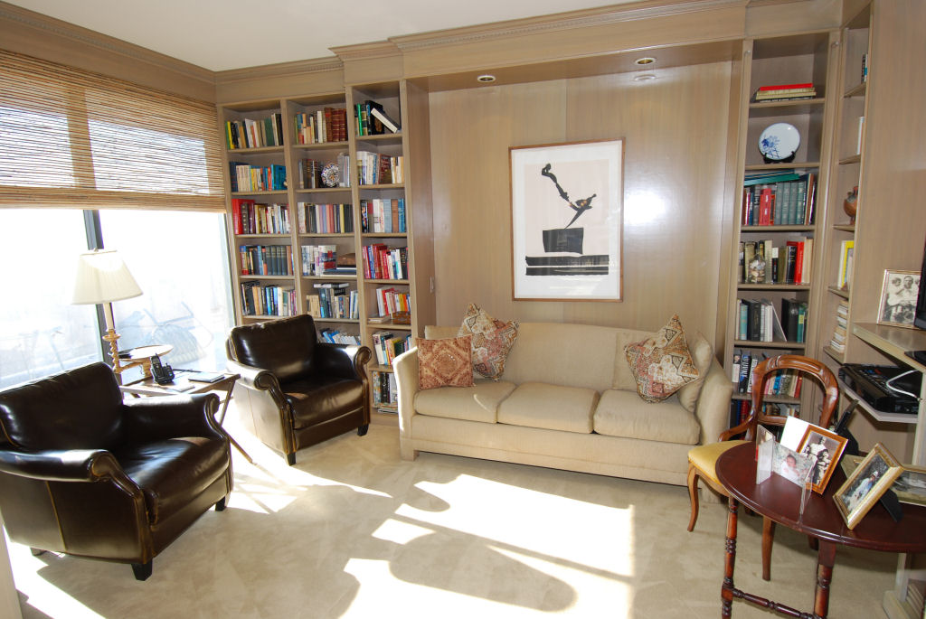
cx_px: 463
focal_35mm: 20
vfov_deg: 63.3
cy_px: 310
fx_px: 502
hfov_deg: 85.4
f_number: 5.6
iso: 200
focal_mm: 13
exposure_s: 1/125
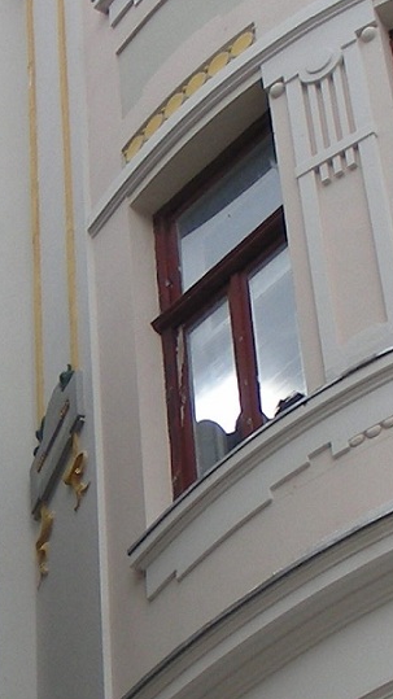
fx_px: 2706
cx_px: 24
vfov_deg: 14.6
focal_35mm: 146
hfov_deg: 8.3
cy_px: 542
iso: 50
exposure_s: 1/216
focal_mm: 6.3
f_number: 4
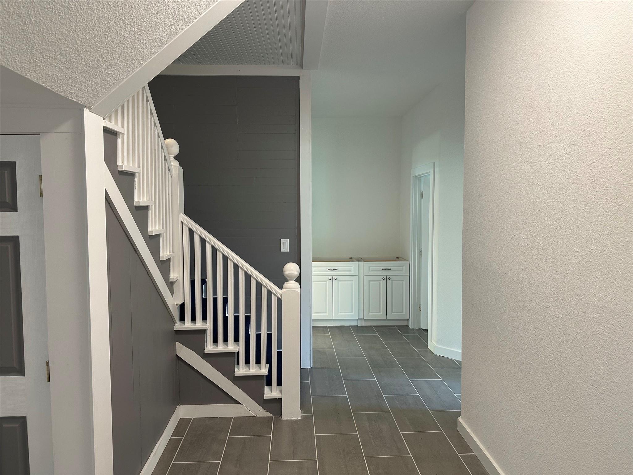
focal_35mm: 24
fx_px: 439
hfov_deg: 71.6
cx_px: 316
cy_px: 238
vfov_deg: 56.8
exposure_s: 1/60
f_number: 1.78
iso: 125
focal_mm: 6.86
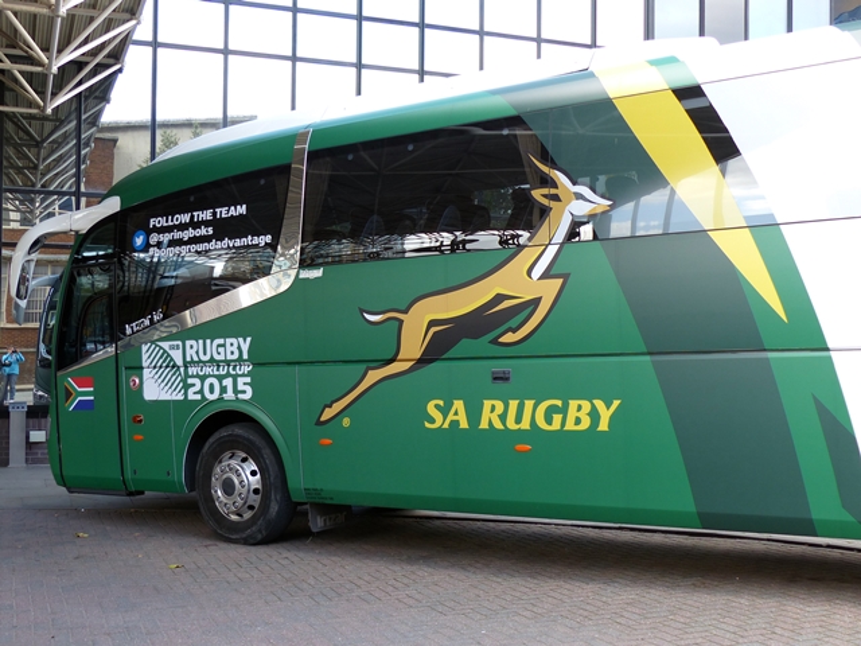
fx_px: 970
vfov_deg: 36.8
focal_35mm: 39
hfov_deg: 47.9
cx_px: 430
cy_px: 323
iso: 100
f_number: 2.8
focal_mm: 7
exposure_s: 1/100
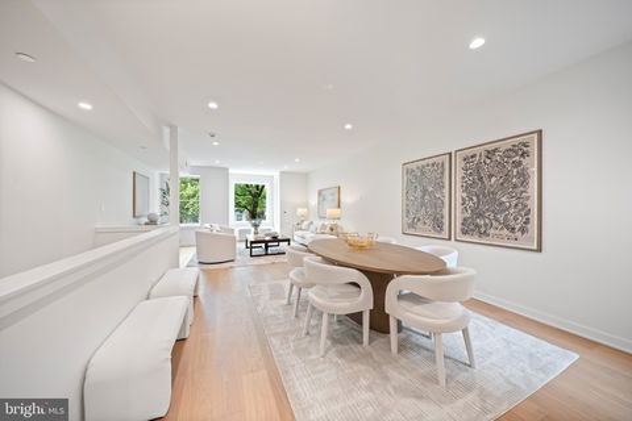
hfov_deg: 112.6
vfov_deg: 90.0
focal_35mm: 12
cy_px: 210
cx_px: 316
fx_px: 211
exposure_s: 1/30
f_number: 4
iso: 800
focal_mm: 12
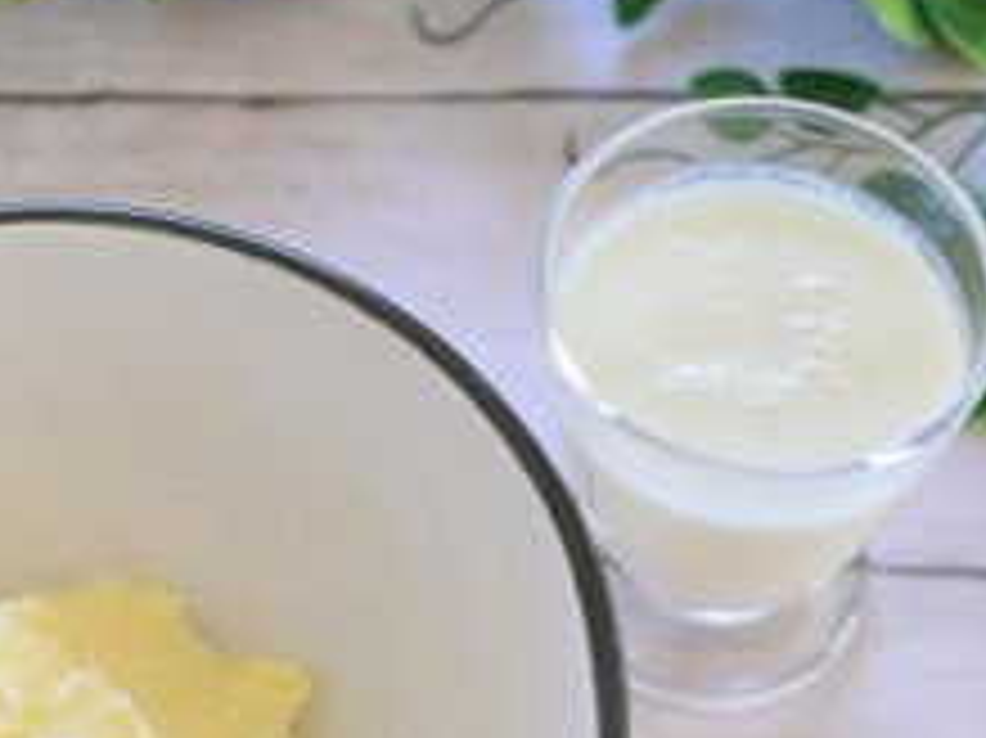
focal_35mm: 113
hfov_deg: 17.3
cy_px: 608
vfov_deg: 13.0
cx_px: 234
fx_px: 3217
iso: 1600
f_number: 3.5
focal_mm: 40
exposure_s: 1/60
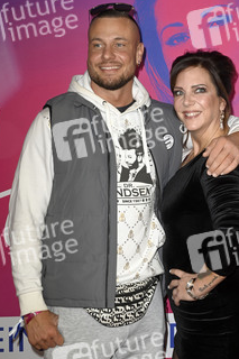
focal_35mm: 70
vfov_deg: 28.9
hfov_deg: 19.4
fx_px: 698
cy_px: 191
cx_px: 143
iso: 500
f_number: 5.6
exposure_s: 1/250
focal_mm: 56
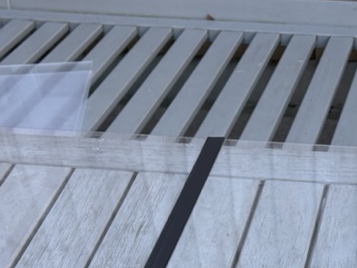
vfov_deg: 15.9
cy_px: 351
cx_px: 319
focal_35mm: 88
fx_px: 908
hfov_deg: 21.7
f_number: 1.6
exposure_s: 1/123
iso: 32
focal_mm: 5.96
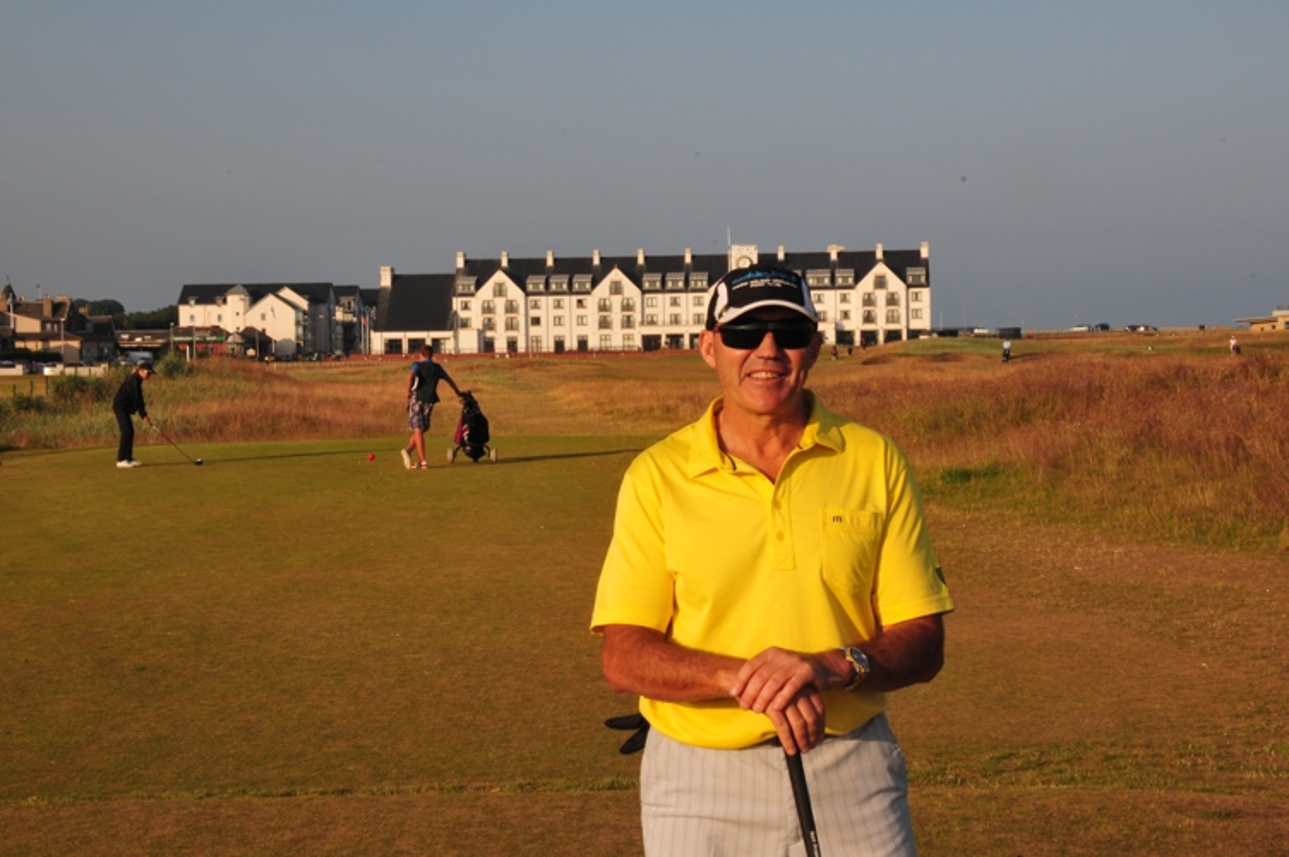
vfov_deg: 18.1
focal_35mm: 75
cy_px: 428
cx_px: 644
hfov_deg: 27.0
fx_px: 2683
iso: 400
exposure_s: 1/80
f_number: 25
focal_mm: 50
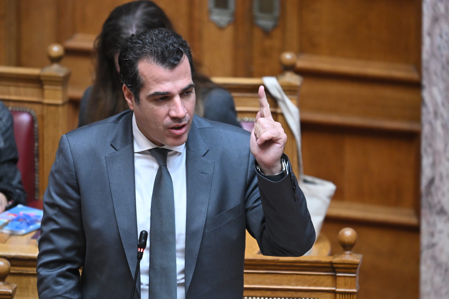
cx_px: 224
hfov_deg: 3.4
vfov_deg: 2.3
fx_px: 7482
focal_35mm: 600
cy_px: 150
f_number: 6.3
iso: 4500
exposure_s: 1/200
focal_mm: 600
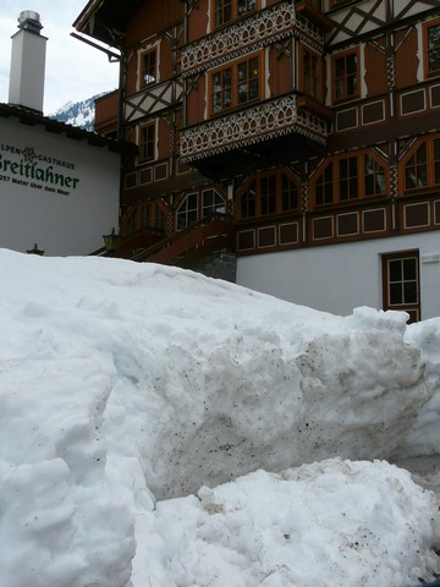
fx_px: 610
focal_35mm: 36
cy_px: 294
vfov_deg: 51.4
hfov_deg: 39.7
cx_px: 220
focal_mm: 4.6
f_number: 6.3
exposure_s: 1/400
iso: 100
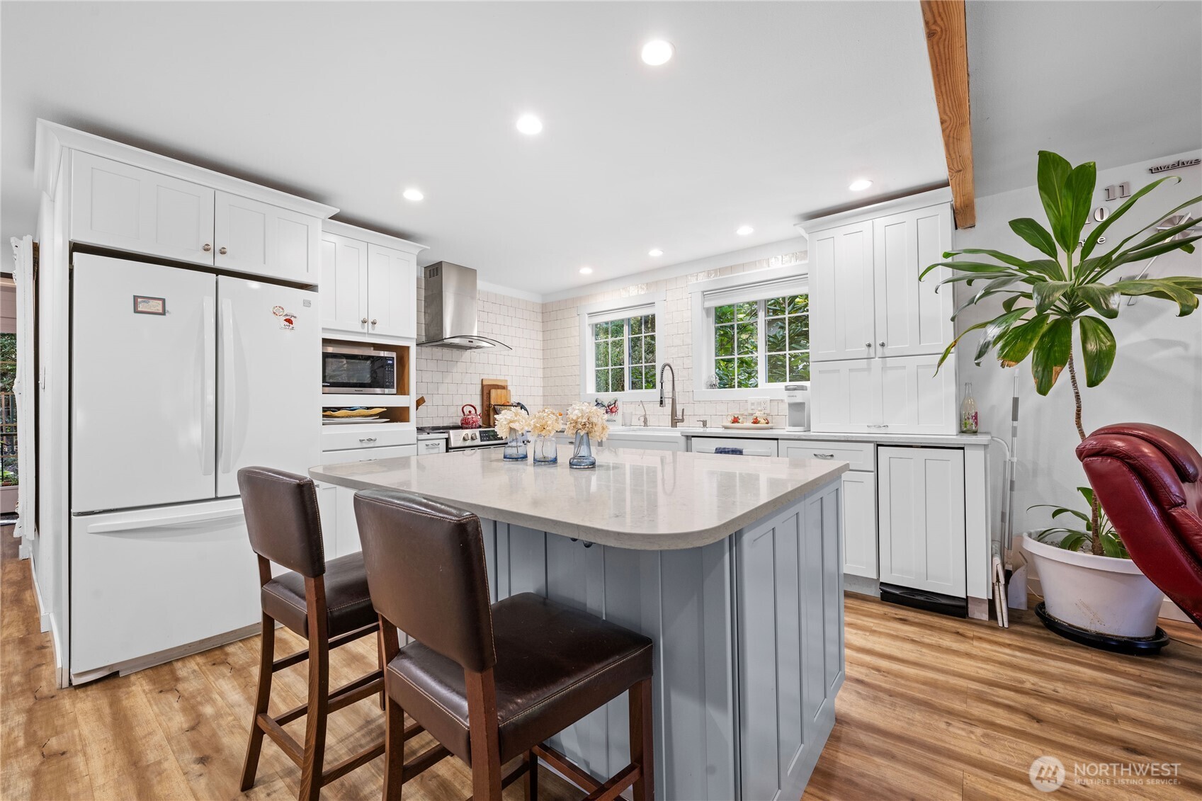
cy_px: 400
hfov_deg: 104.3
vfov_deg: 81.2
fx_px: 467
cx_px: 601
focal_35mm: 14
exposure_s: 1/5
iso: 400
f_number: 9
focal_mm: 14
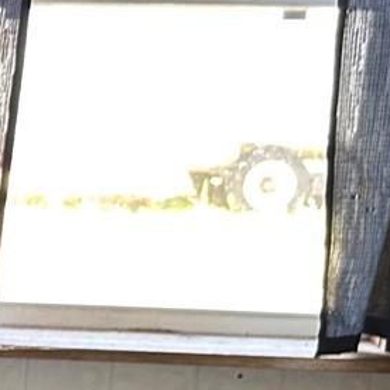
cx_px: -459
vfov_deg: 13.9
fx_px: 1568
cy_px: 424
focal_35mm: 123
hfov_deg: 12.1
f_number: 1.78
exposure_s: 1/72
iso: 250
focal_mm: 6.86
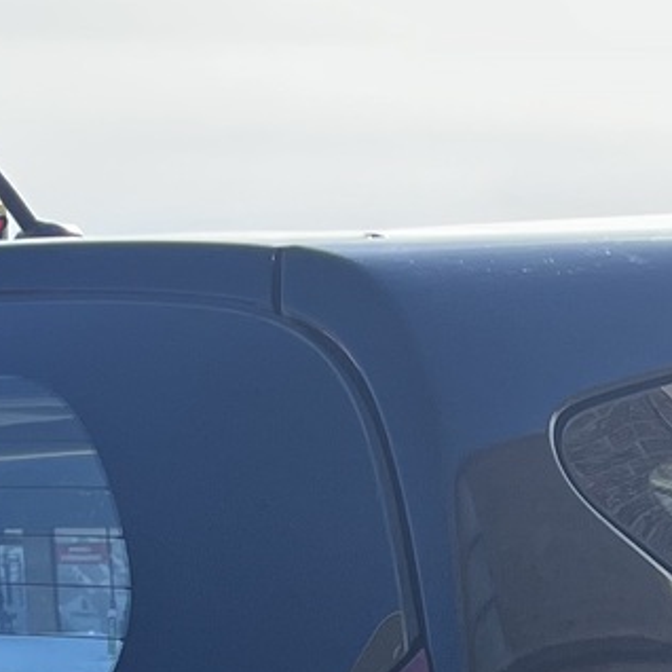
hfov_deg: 11.7
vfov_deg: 10.7
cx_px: 645
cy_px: 1376
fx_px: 3251
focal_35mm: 148
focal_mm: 5.1
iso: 50
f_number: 1.6
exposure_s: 1/1339
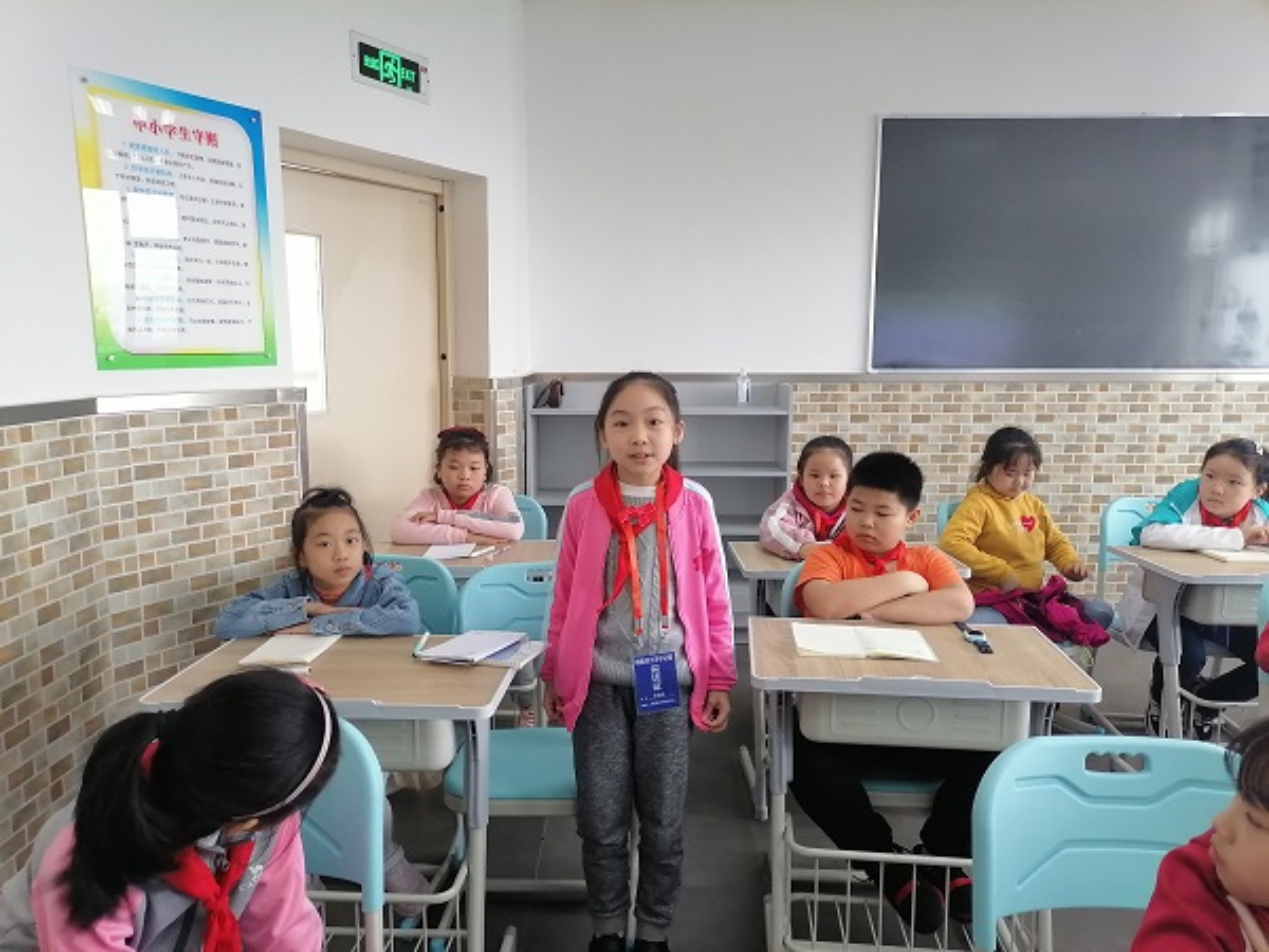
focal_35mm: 27
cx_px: 634
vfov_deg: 51.4
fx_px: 990
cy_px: 476
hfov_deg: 65.3
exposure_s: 1/100
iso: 250
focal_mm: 5.3
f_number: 1.8
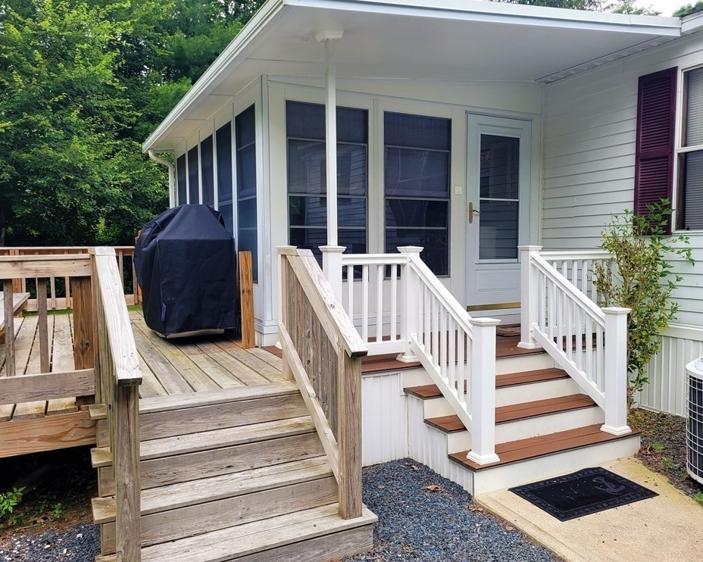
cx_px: 385
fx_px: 582
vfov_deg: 51.5
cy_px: 289
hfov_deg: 62.1
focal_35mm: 28
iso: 40
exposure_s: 1/508
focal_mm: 5.4
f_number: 1.8
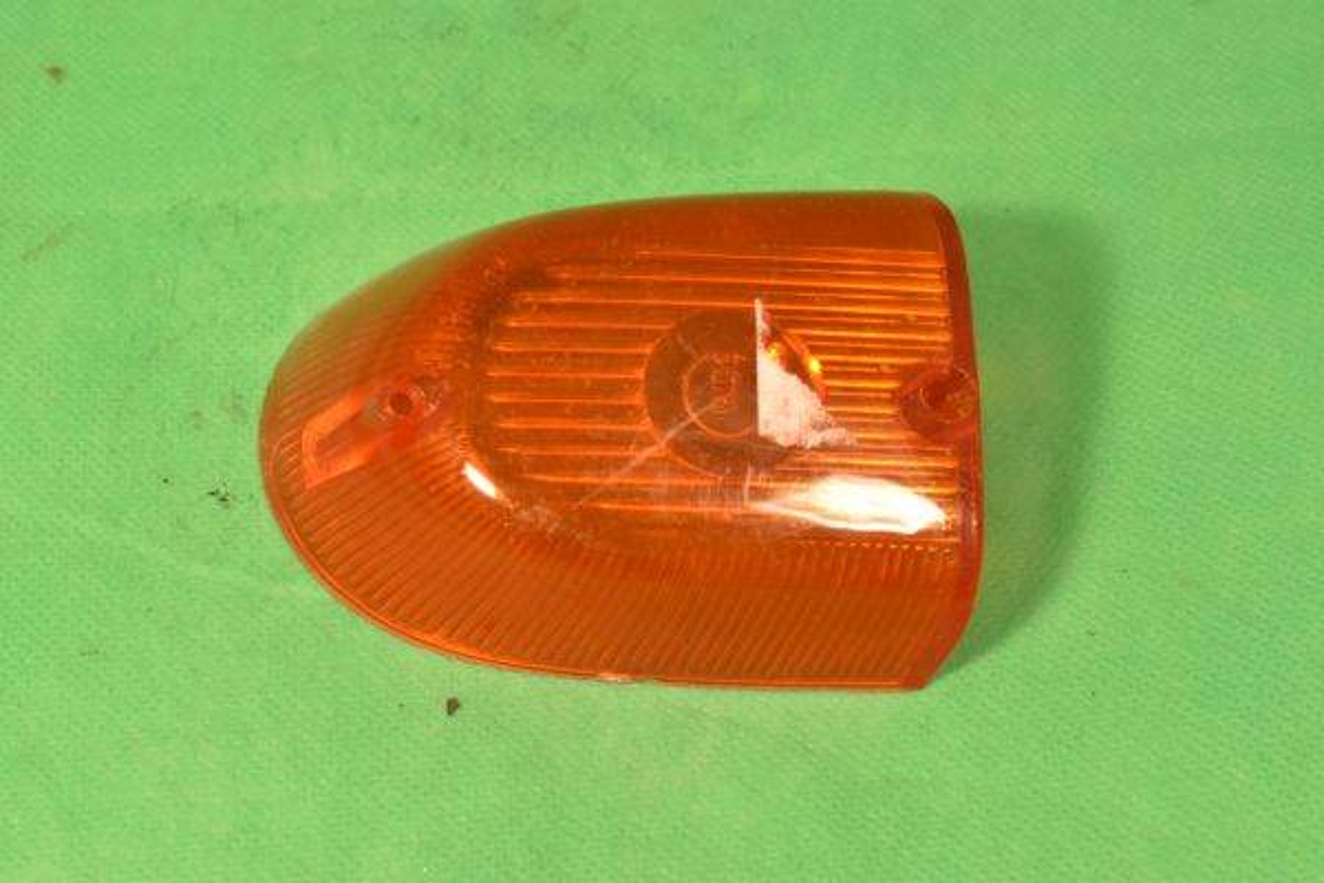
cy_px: 442
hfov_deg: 24.6
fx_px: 3034
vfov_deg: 16.6
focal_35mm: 82
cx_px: 662
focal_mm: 55
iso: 1600
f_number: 16
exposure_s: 1/100
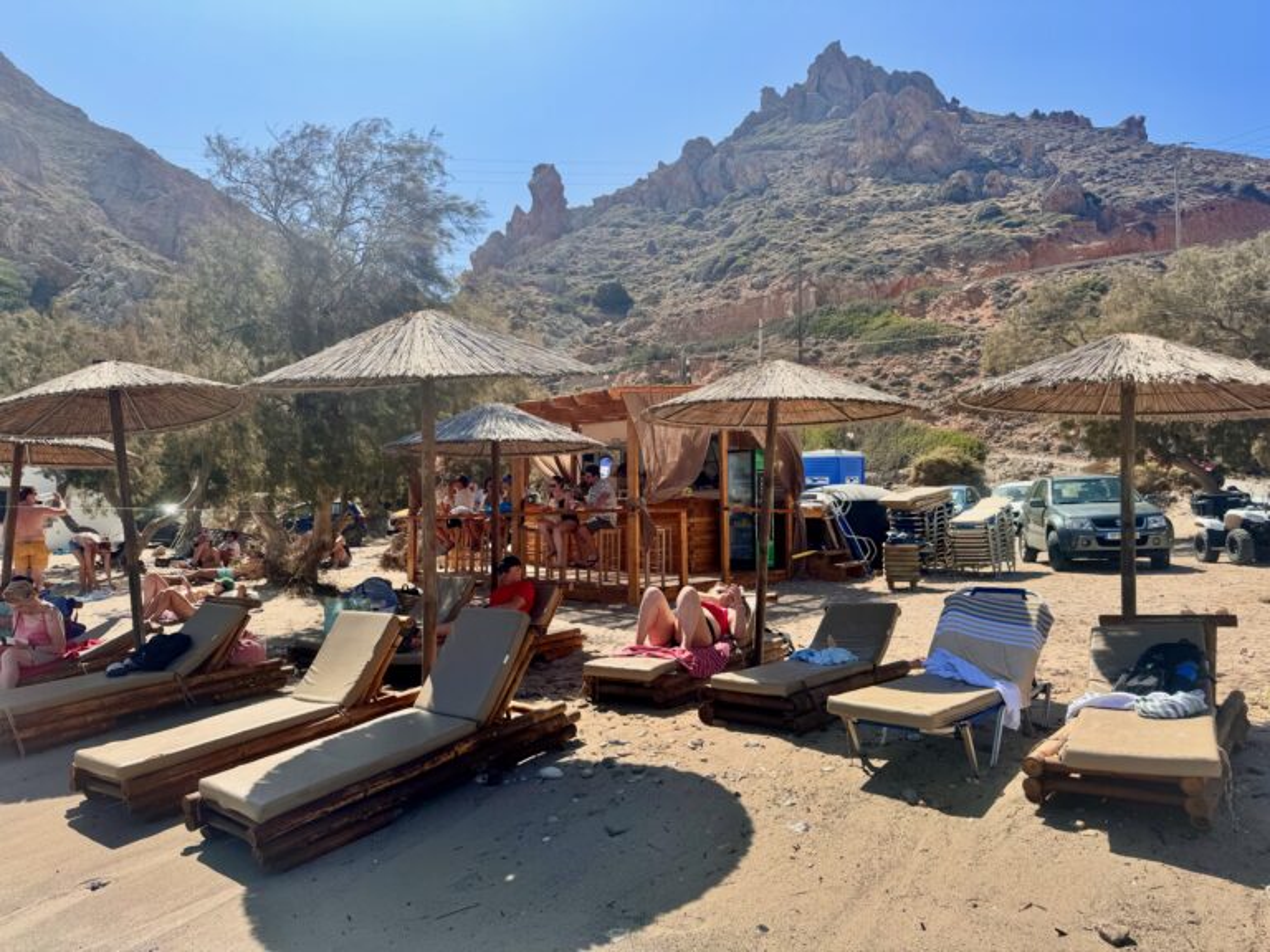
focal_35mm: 24
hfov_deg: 71.6
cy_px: 476
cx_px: 635
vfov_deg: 56.8
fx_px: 881
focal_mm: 6.76
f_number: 1.78
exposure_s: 1/4310
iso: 80
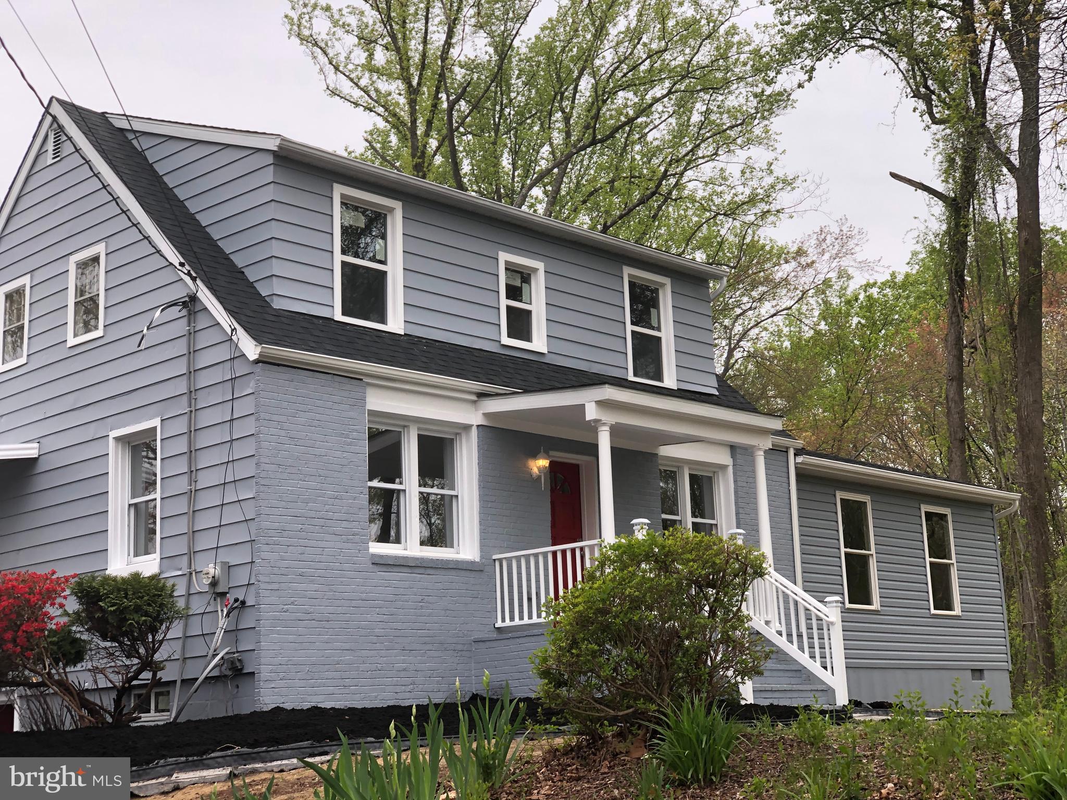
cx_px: 534
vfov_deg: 28.0
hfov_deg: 36.8
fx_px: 1603
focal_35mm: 52
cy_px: 400
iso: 16
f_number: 2.4
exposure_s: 1/129
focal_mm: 6
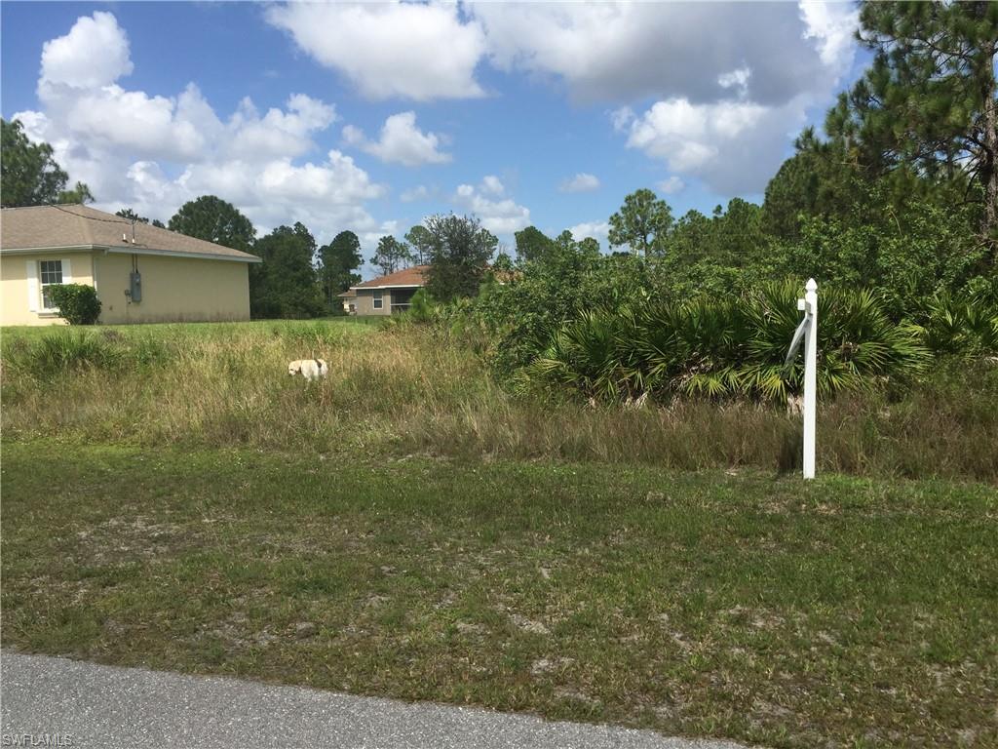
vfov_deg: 48.2
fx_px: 836
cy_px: 374
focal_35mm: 29
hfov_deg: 61.7
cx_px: 499
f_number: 2.2
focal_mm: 4.15
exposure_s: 1/2326
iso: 32
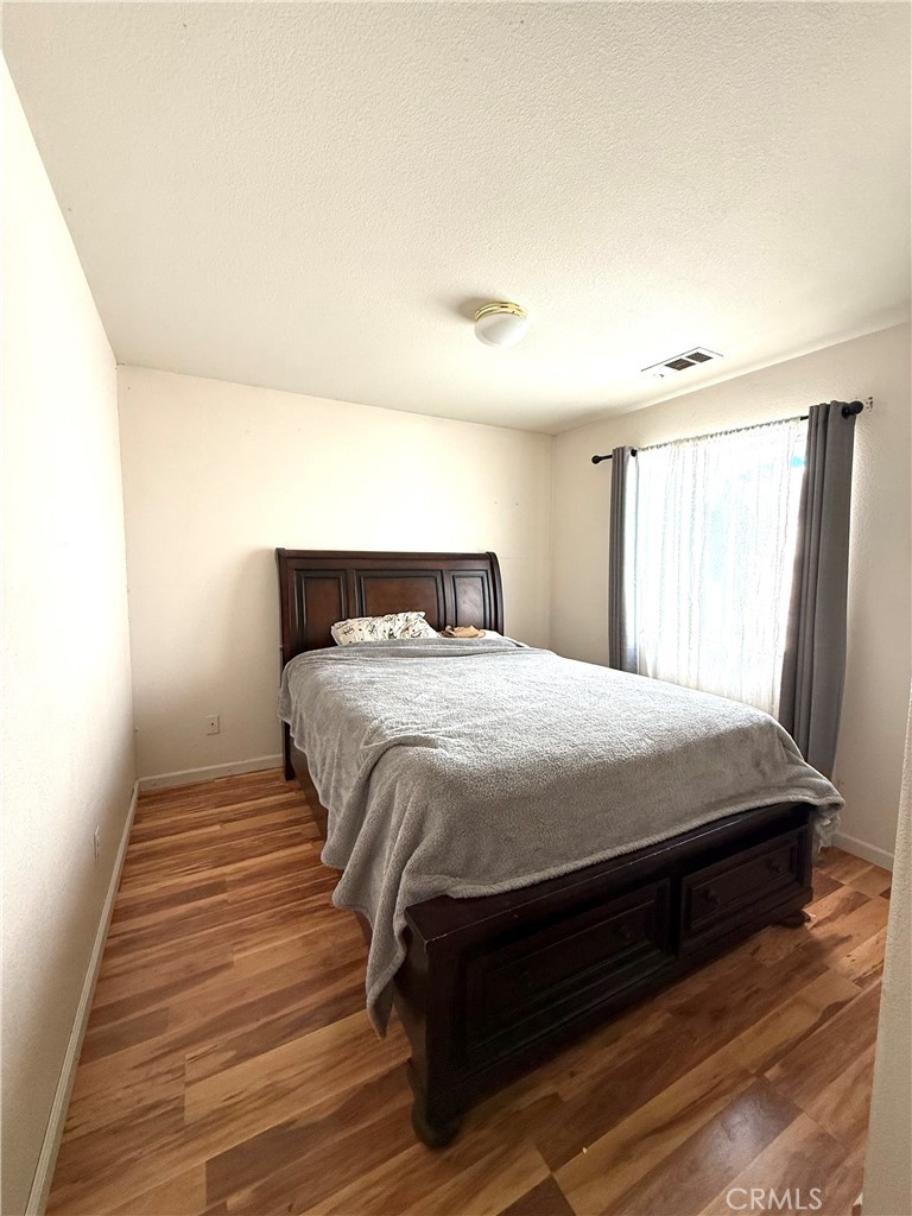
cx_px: 456
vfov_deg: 102.1
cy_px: 608
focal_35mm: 14
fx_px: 492
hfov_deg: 85.7
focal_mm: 2.22
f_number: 2.2
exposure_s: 1/99
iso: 200
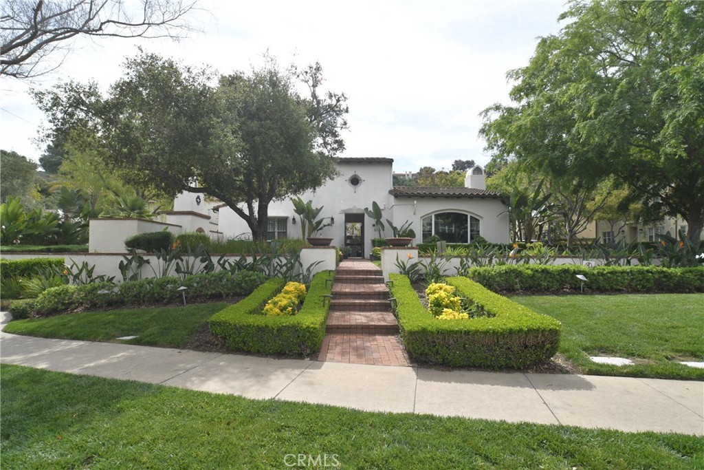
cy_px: 235
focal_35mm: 16
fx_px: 323
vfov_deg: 72.1
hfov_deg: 95.0
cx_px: 352
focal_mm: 11
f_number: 13
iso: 800
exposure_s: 1/640
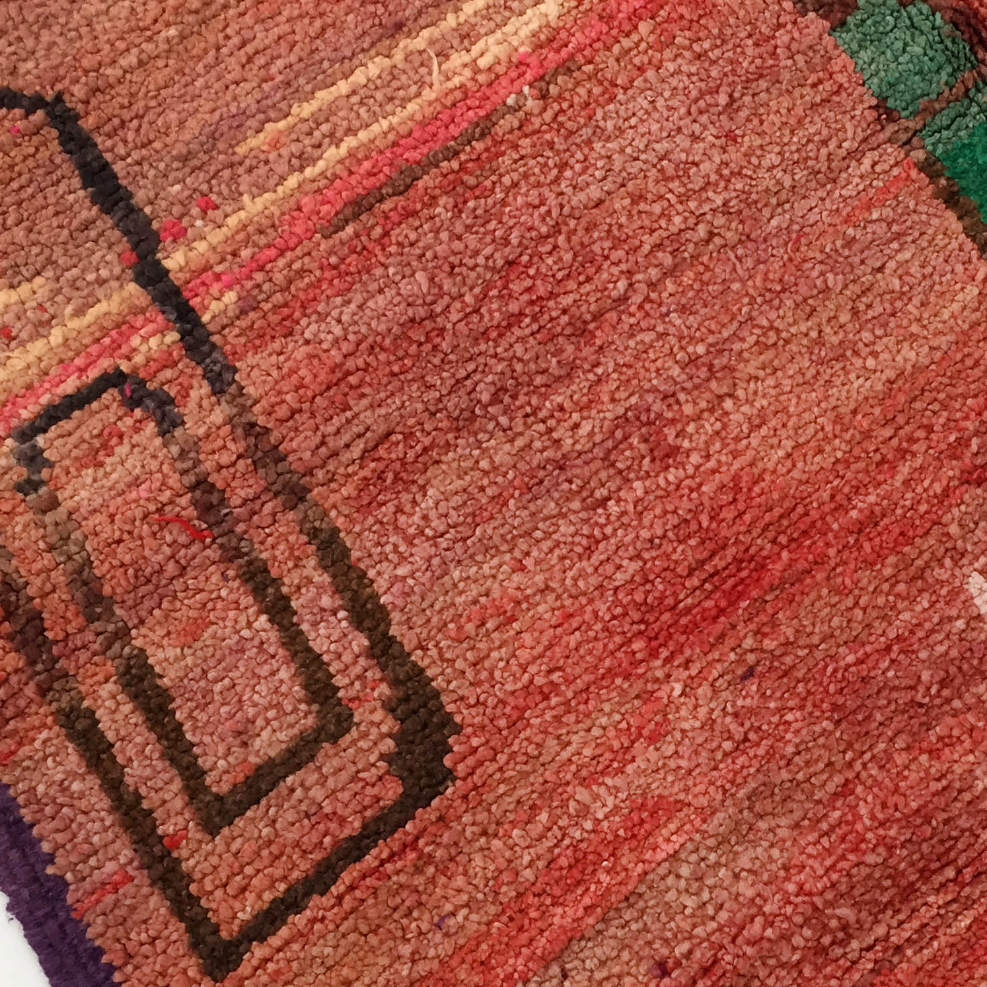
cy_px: 427
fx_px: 1806
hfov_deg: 30.2
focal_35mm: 56
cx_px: 705
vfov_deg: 30.5
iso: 100
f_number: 2.2
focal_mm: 4.15
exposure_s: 1/33
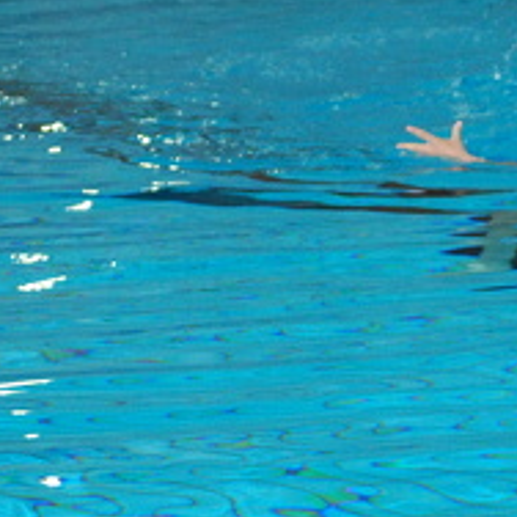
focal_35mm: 239
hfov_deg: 7.2
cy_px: 55
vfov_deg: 7.3
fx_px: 4046
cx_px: 720
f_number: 4
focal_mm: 55
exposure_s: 1/125
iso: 1100
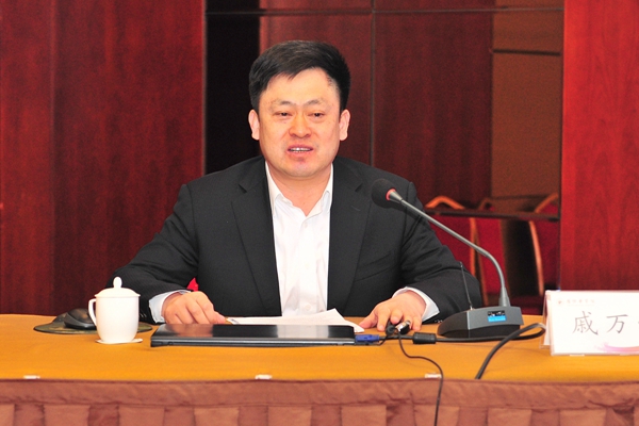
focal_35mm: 70
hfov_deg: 28.8
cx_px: 320
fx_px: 1242
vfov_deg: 19.5
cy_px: 213
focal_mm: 70
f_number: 4
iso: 800
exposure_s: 1/125
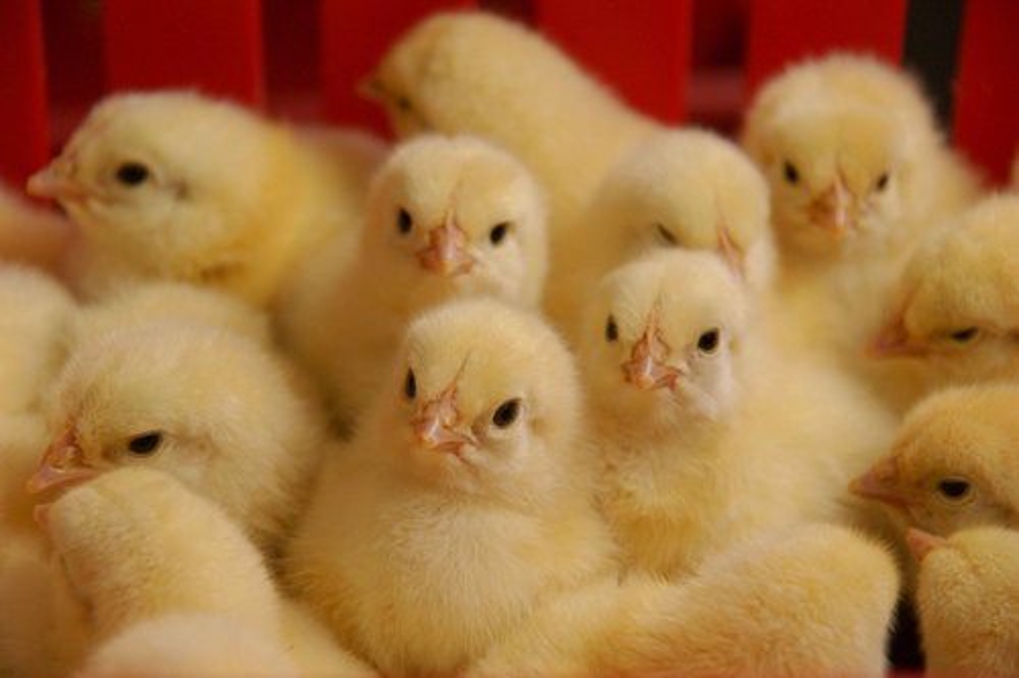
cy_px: 339
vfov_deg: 11.4
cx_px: 510
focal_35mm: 120
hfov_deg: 17.1
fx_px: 3395
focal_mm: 80
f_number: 5.6
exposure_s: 1/125
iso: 400
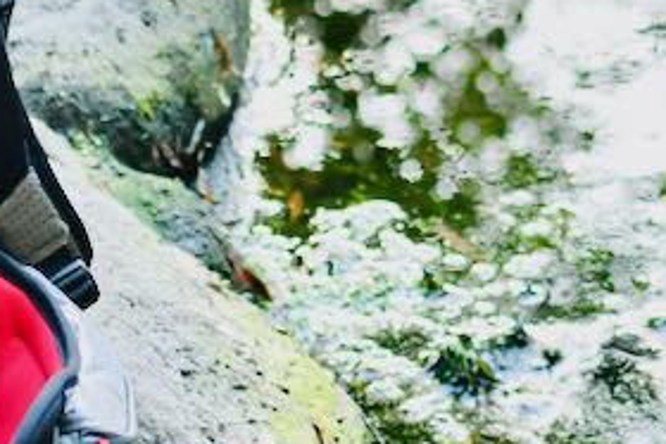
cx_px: 133
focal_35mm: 204
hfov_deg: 10.1
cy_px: -102
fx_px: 3776
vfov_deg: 6.7
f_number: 2.8
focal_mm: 35
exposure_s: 1/250
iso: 640
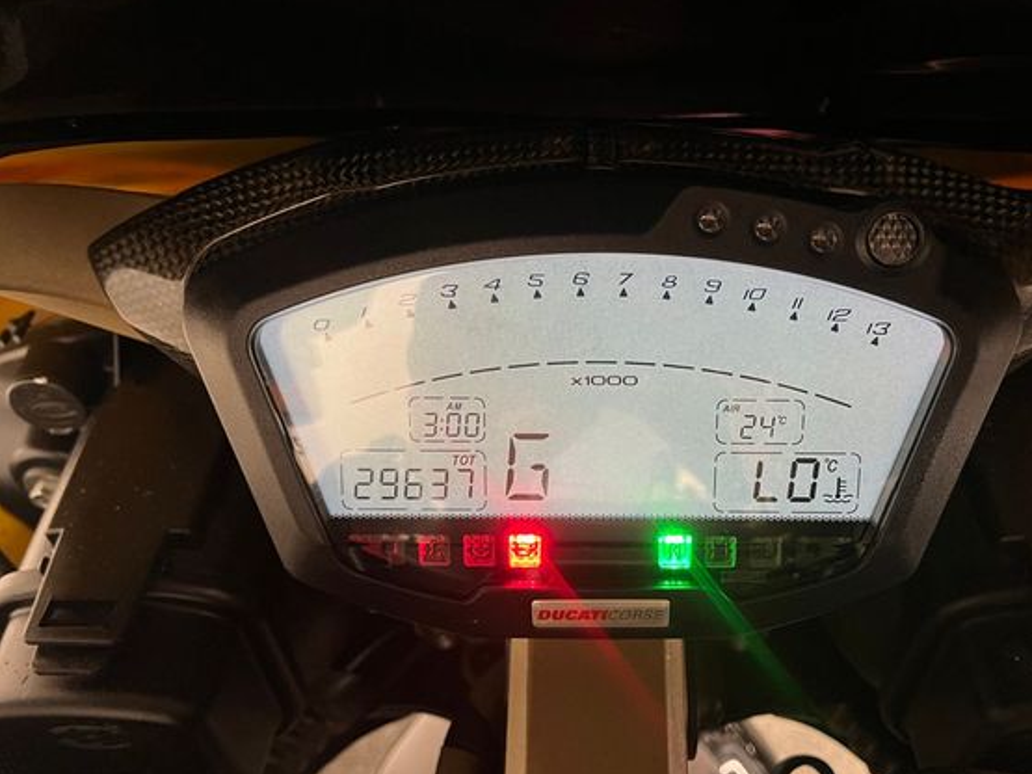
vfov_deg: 46.7
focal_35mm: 30
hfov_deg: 59.7
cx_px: 593
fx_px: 894
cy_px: 424
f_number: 1.6
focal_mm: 5.1
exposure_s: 1/37
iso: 500
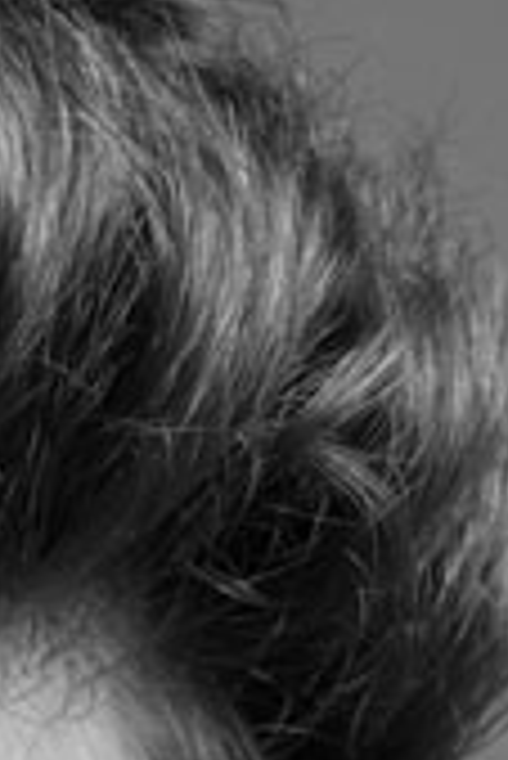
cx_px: -847
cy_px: 2150
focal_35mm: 637
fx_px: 13455
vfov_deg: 3.2
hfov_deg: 2.1
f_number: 9
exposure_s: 1/160
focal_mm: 105
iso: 100
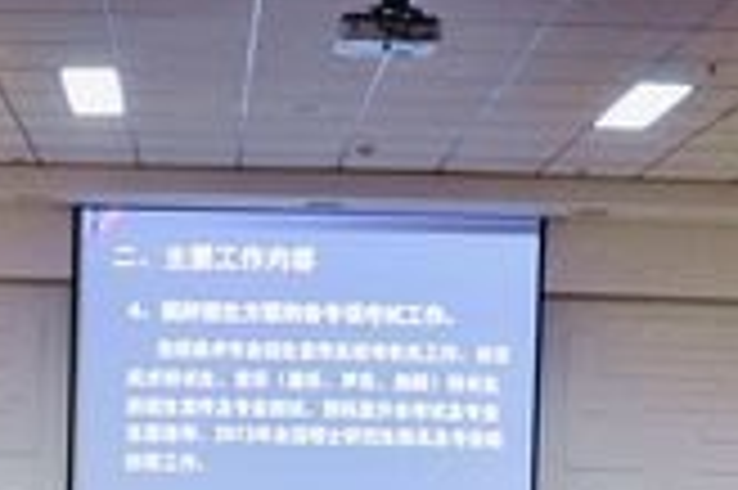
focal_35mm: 99
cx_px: 122
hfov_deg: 20.3
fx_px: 2027
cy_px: 623
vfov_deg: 13.3
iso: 320
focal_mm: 18
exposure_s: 1/13
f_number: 3.5
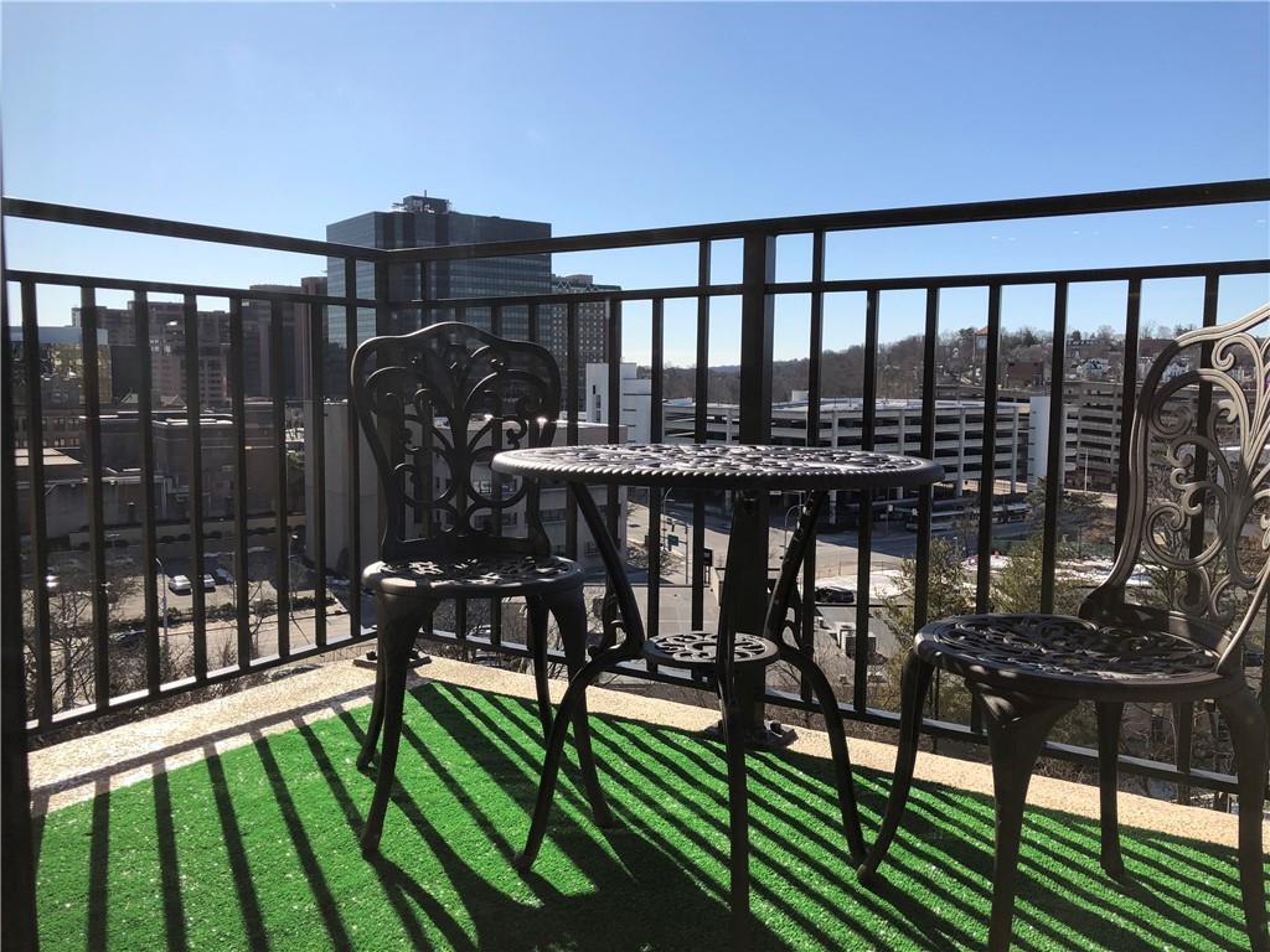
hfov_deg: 63.4
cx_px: 635
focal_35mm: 28
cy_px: 476
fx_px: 1027
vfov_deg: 49.7
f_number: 1.8
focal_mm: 4
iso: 20
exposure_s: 1/1143
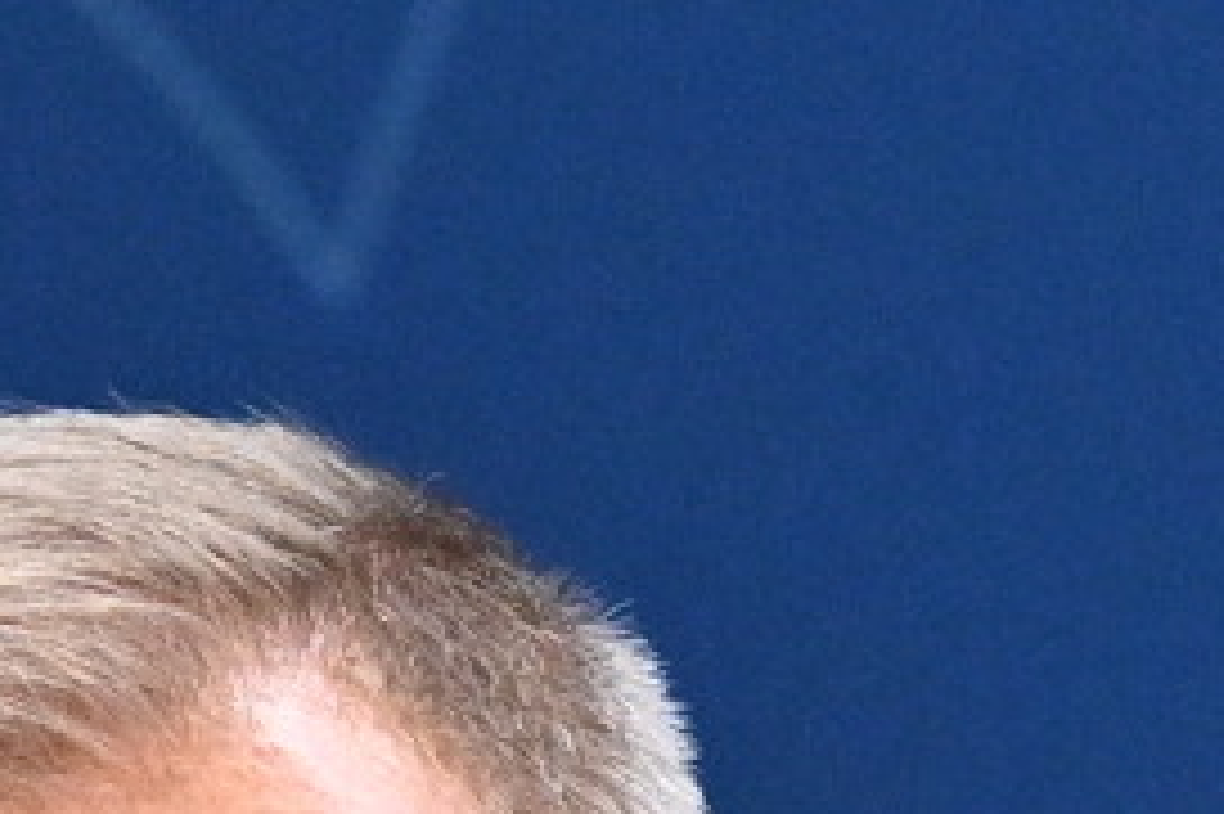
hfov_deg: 2.1
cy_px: 1999
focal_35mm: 999
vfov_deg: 1.4
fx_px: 33944
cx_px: 72
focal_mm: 200
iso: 3200
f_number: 5
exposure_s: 1/500
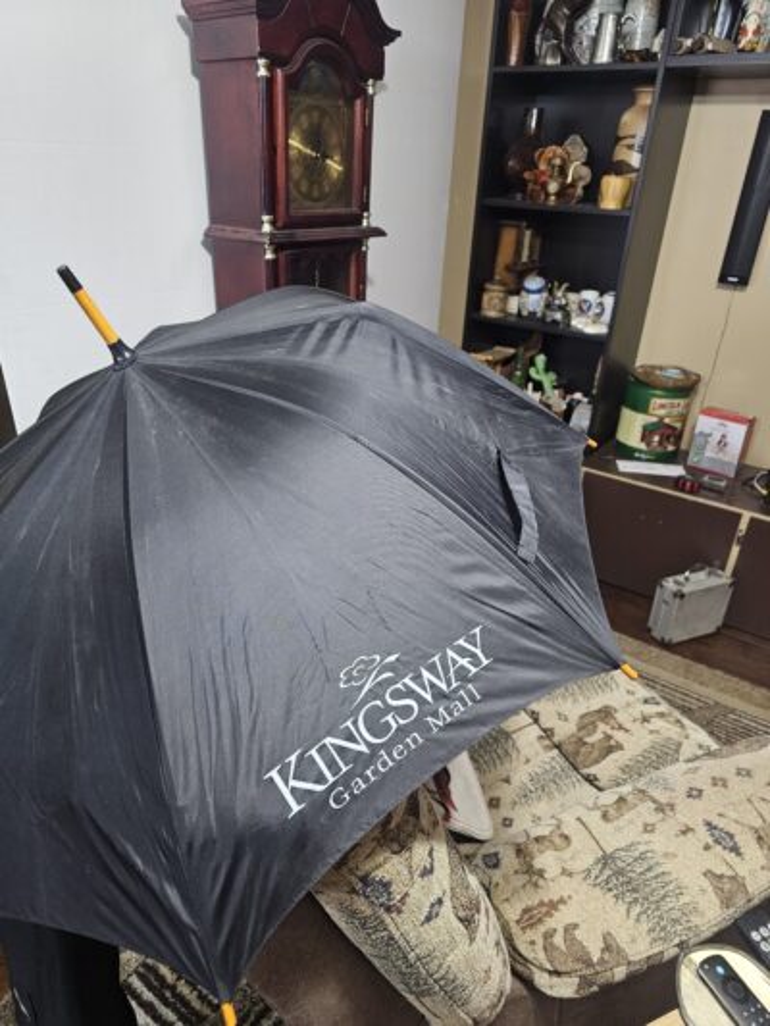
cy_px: 513
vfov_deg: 73.9
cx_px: 385
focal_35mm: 23
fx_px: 682
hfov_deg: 58.9
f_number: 1.7
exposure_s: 1/34.3
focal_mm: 6.3
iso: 500
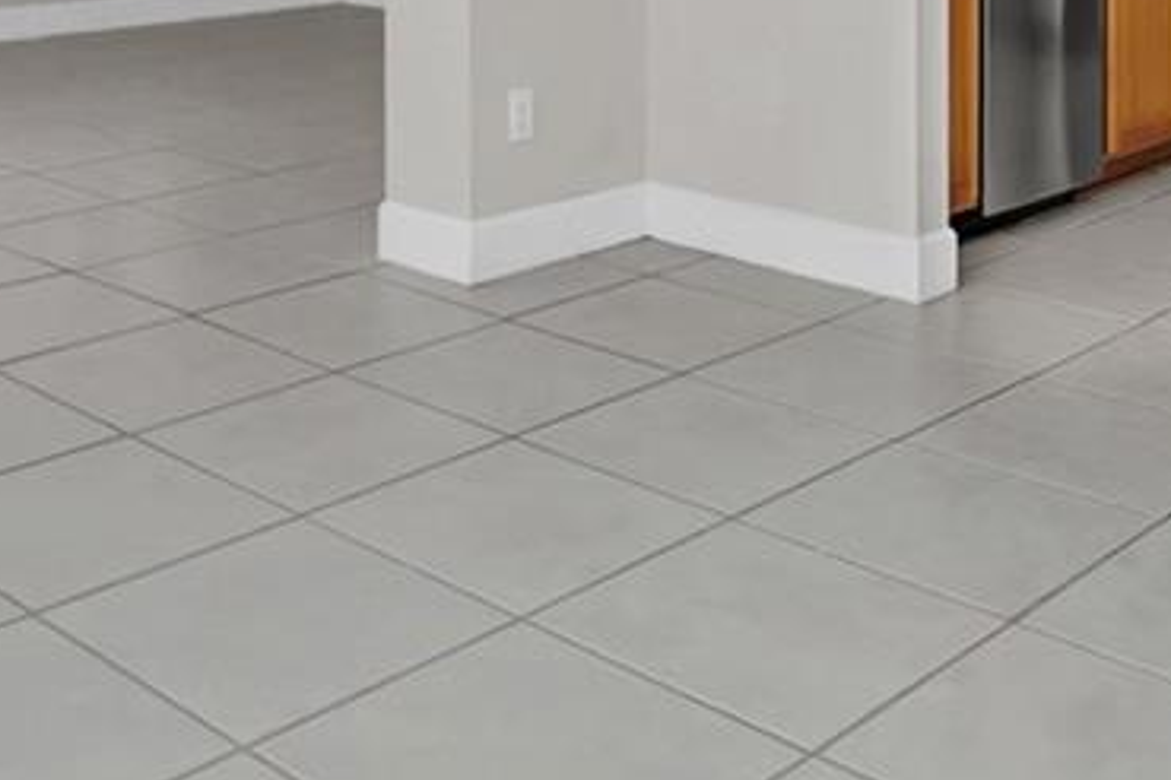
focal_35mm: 52
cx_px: 457
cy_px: -187
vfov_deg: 23.5
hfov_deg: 38.0
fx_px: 1691
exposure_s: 1/60
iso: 800
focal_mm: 12
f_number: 7.1
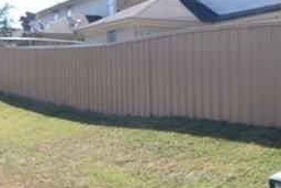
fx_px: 515
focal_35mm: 66
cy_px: 74
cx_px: 300
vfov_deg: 20.6
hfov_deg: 28.1
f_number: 7.1
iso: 100
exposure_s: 1/200
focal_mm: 11
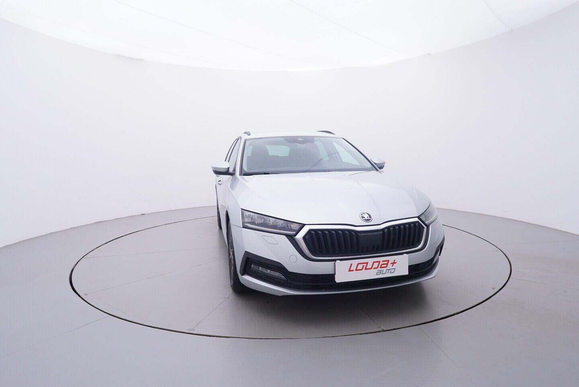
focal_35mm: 22
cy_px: 194
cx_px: 290
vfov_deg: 56.2
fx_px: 362
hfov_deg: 77.3
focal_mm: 15
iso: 200
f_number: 5
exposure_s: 1/80
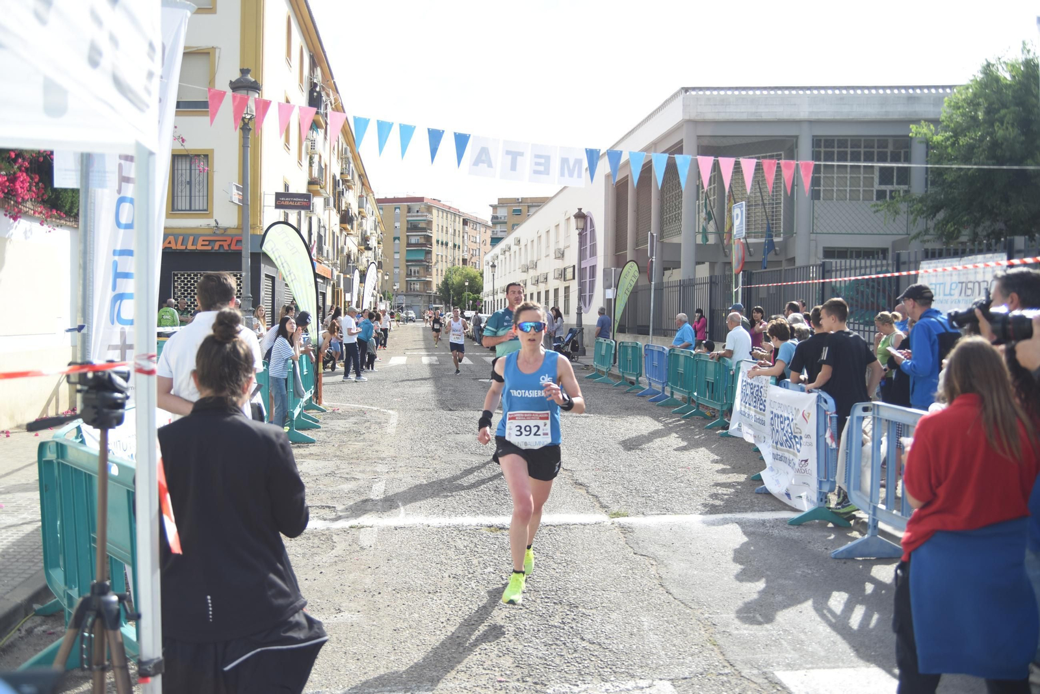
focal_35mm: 31
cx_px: 520
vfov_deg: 42.4
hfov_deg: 60.3
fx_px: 896
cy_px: 347
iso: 110
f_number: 6.3
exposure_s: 1/400
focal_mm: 31
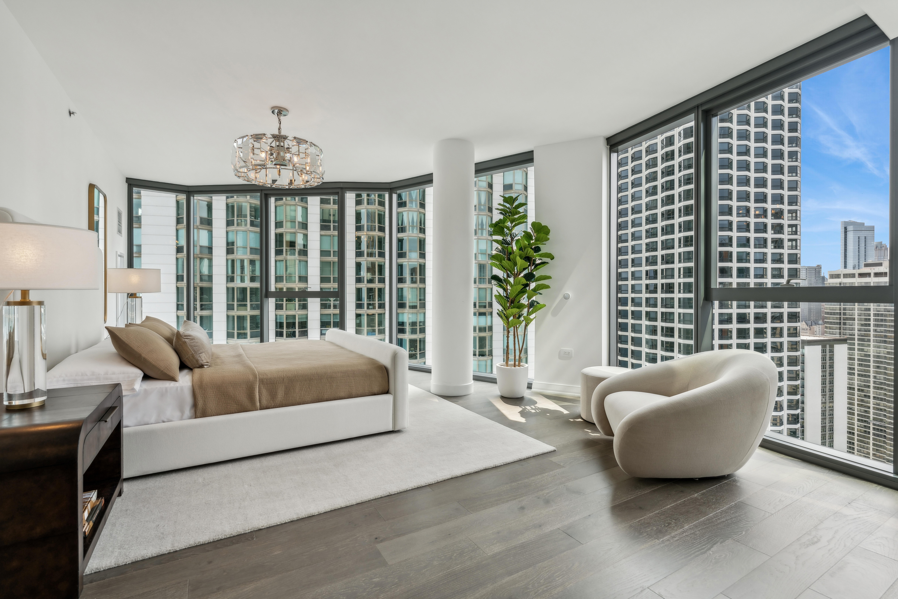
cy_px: 300
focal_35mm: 16
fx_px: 399
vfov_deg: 73.7
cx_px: 449
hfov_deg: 96.7
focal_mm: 16
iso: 320
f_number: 7.1
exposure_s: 1/160
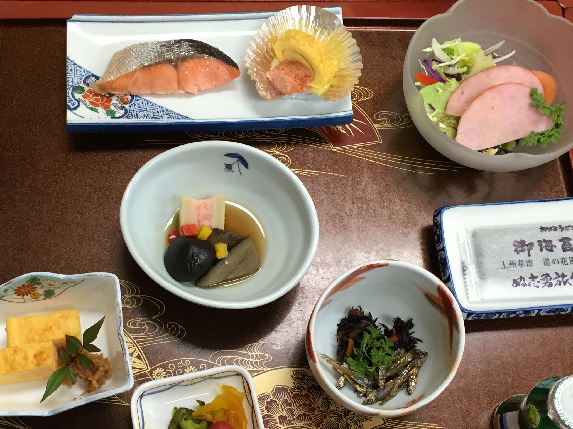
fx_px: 761
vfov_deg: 31.4
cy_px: 268
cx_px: 199
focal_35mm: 46
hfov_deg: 40.8
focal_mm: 4.15
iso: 125
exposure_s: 1/33
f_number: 2.2
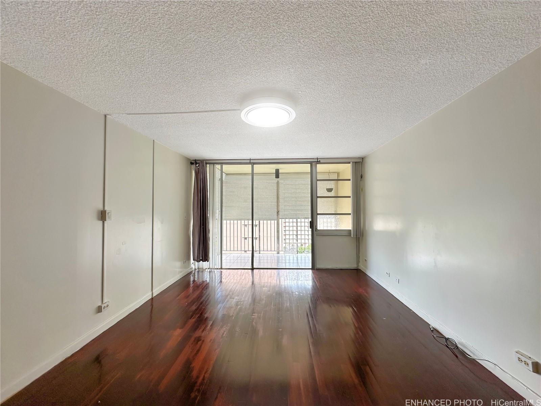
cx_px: 270
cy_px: 203
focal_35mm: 14
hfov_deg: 102.1
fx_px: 219
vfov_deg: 85.7
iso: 40
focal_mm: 2.22
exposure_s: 1/130
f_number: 2.2
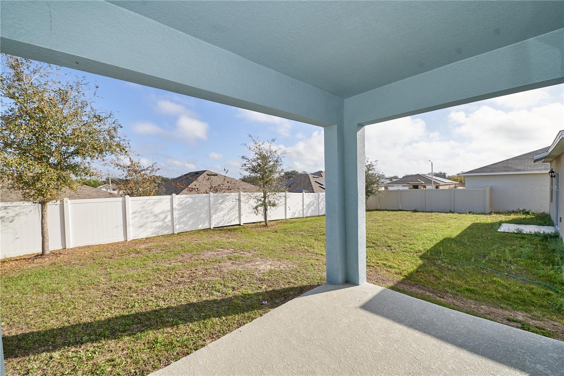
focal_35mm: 14
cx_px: 282
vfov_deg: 81.2
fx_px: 219
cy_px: 188
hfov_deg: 104.3
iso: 100
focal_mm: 14
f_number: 7.1
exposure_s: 1/160
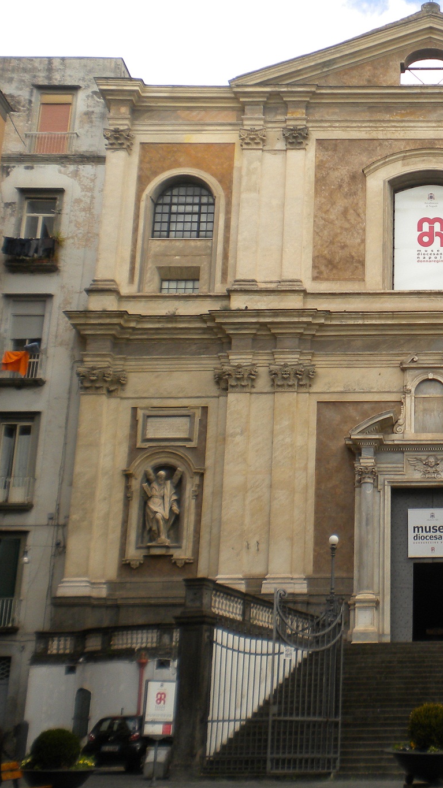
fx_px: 1065
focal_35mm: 51
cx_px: 470
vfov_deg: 40.6
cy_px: 395
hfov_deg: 22.4
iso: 80
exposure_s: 1/250
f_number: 4.6
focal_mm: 6.3
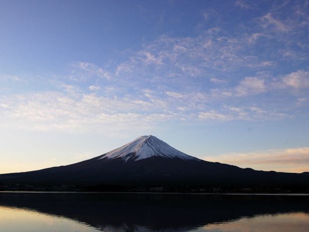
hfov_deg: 47.1
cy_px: 134
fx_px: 354
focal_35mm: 40
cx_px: 169
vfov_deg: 36.2
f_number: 9.5
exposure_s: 1/90
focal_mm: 21
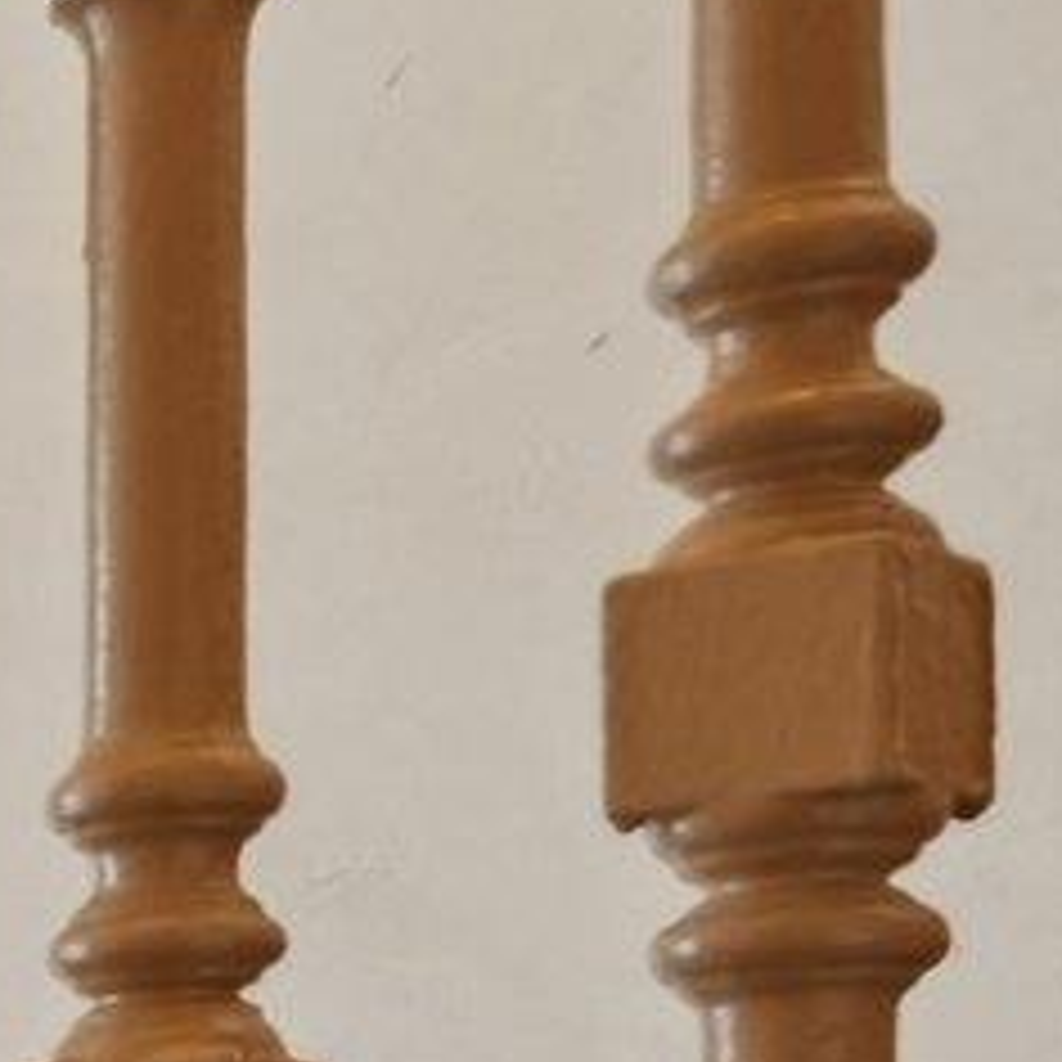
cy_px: 1568
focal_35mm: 118
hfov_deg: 8.5
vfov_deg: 13.9
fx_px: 4096
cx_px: -3015
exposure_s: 1/13
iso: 400
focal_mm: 16
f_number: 9
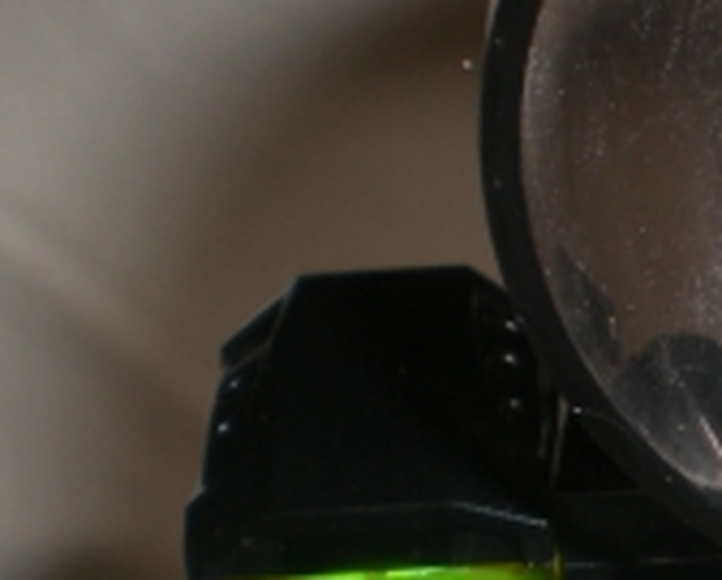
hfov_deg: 12.8
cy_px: 803
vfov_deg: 10.7
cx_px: 1139
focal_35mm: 141
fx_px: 3018
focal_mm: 6.3
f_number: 4.4
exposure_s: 1/60
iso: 50
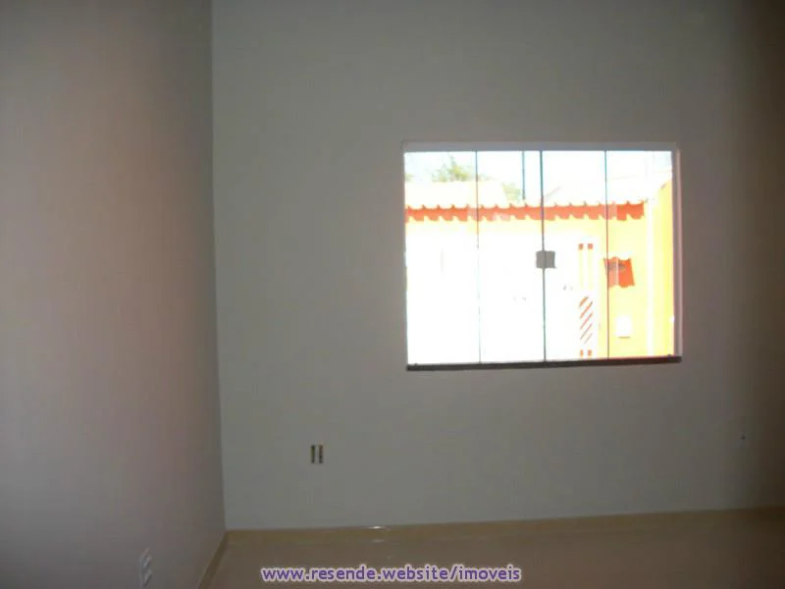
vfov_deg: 44.2
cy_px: 294
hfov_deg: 56.8
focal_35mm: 32
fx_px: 726
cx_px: 392
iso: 80
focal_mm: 5.7
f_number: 2.9
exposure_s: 1/320
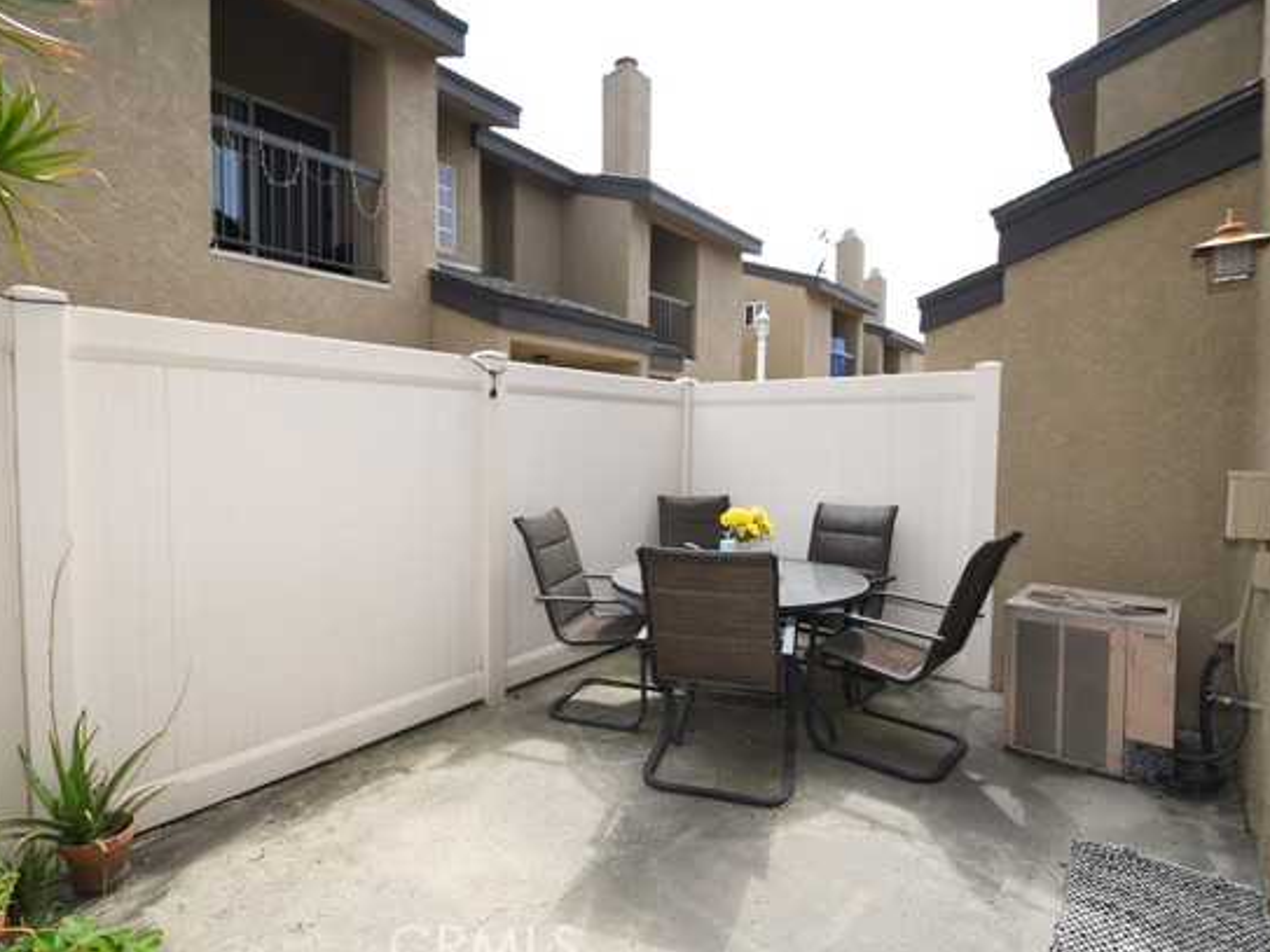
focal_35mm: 17
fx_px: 624
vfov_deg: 74.7
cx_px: 620
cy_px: 481
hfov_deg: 91.0
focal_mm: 10
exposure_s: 1/200
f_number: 6.3
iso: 100
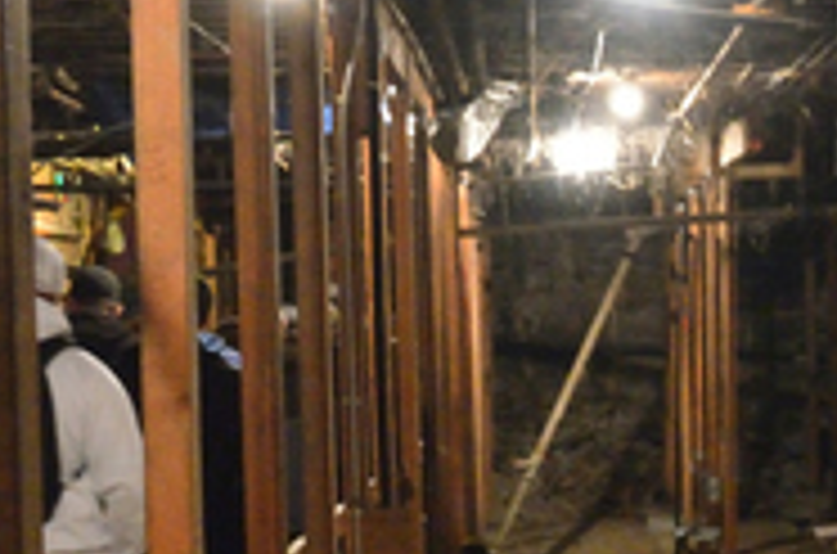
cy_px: 475
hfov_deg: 17.8
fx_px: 2621
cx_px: 801
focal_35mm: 113
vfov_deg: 12.0
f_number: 3.5
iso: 6400
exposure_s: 1/30
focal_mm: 20
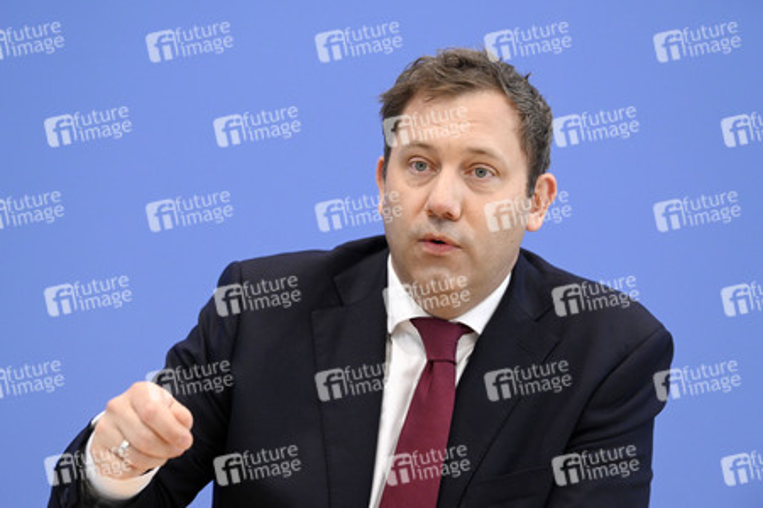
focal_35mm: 110
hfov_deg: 18.6
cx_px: 382
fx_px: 2330
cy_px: 254
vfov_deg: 12.4
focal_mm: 110
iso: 4000
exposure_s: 1/1250
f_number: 4
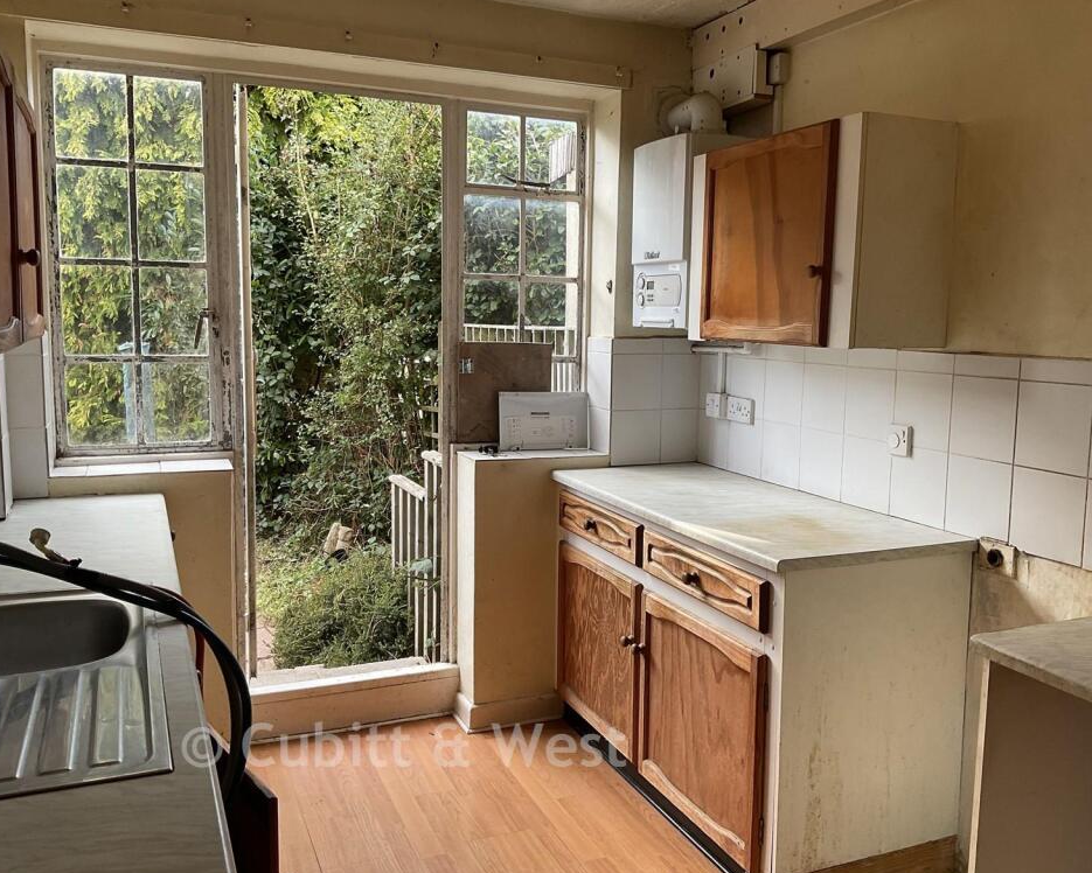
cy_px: 439
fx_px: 1002
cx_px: 569
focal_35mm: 31
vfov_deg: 47.1
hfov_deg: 57.2
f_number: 1.8
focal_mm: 3
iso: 40
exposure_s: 1/122
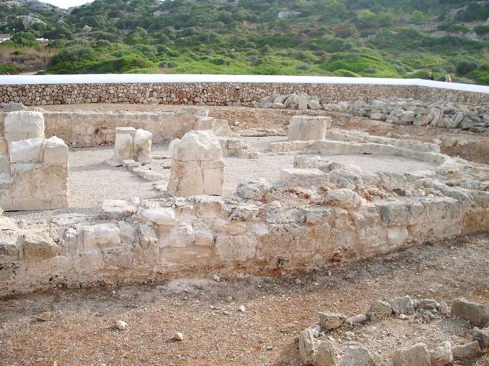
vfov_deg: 40.7
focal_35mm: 35
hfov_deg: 52.7
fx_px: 494
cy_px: 183
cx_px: 244
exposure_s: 1/160
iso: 50
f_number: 4.3
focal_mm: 5.8
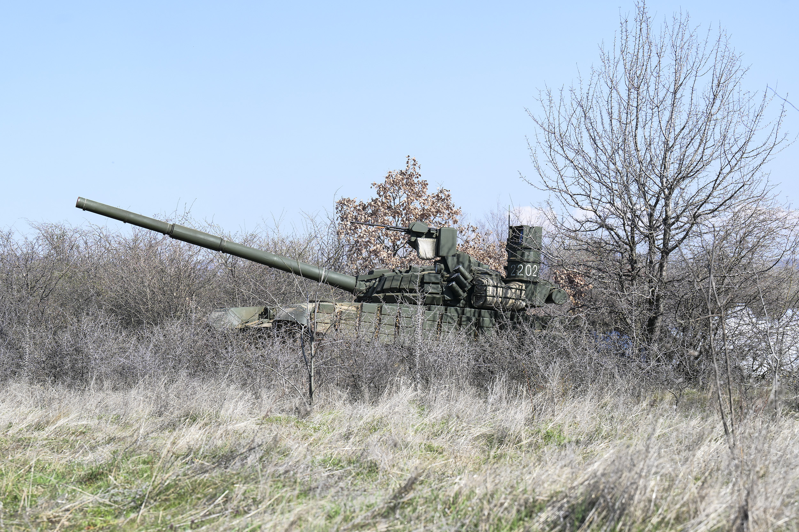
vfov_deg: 15.9
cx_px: 400
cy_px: 266
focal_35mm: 86
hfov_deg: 23.6
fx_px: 1909
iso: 320
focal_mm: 86
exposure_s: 1/800
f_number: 6.3
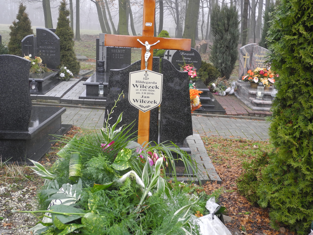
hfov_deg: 38.2
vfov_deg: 29.1
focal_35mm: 50
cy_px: 118
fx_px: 452
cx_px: 156
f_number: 3.5
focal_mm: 10.7
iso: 100
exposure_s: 1/50
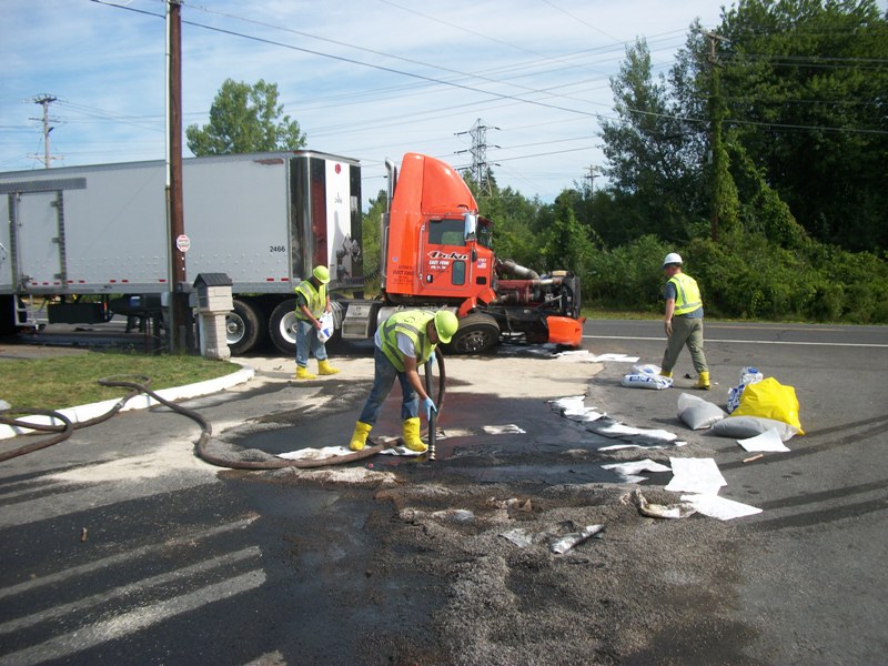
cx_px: 444
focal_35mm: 32
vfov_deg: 44.2
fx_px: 821
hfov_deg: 56.8
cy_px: 333
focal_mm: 5.7
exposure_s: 1/160
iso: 80
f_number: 8.8
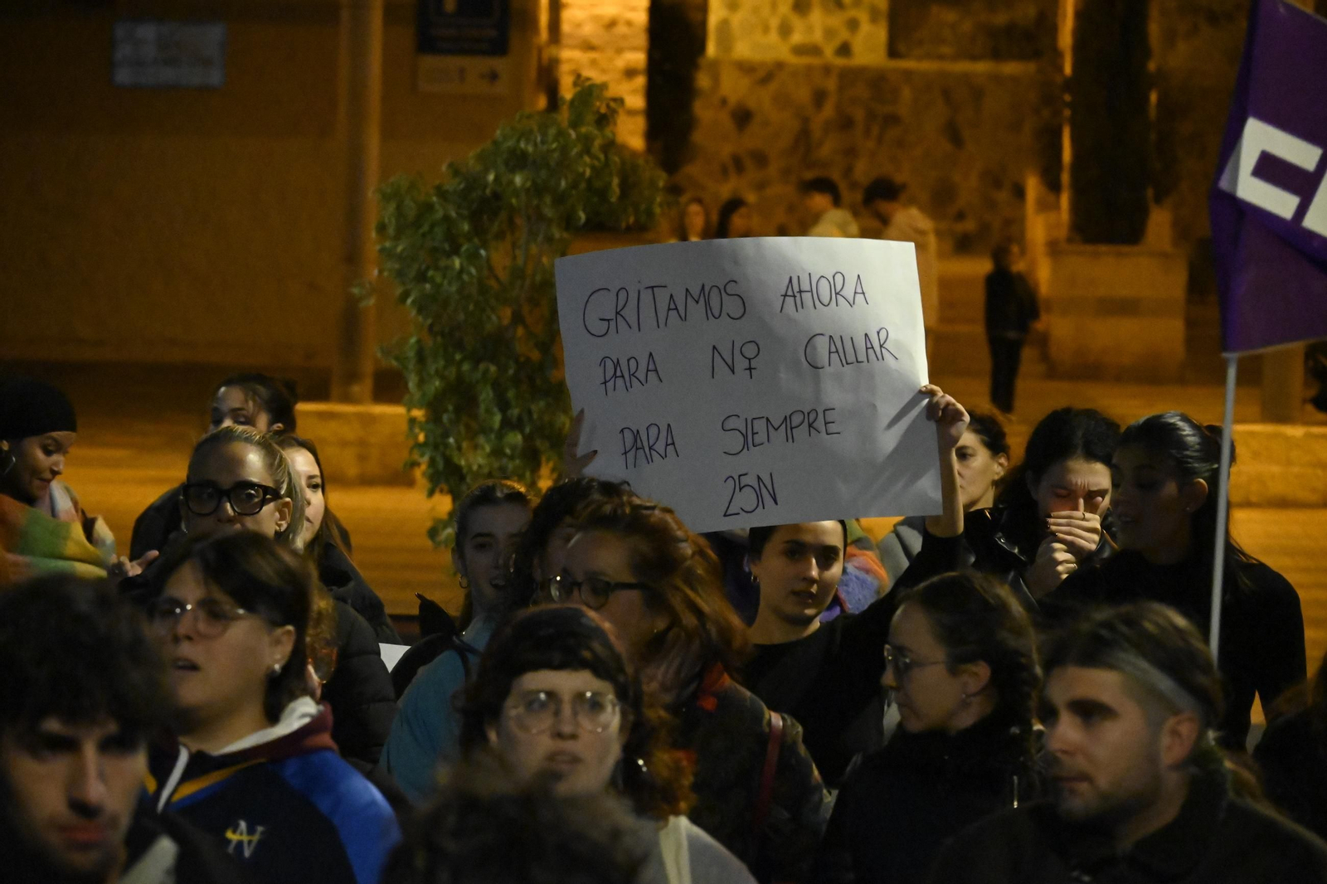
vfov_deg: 7.6
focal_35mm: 180
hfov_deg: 11.4
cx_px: 664
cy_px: 442
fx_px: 6633
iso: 16000
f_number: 6.3
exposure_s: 1/125
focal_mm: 120
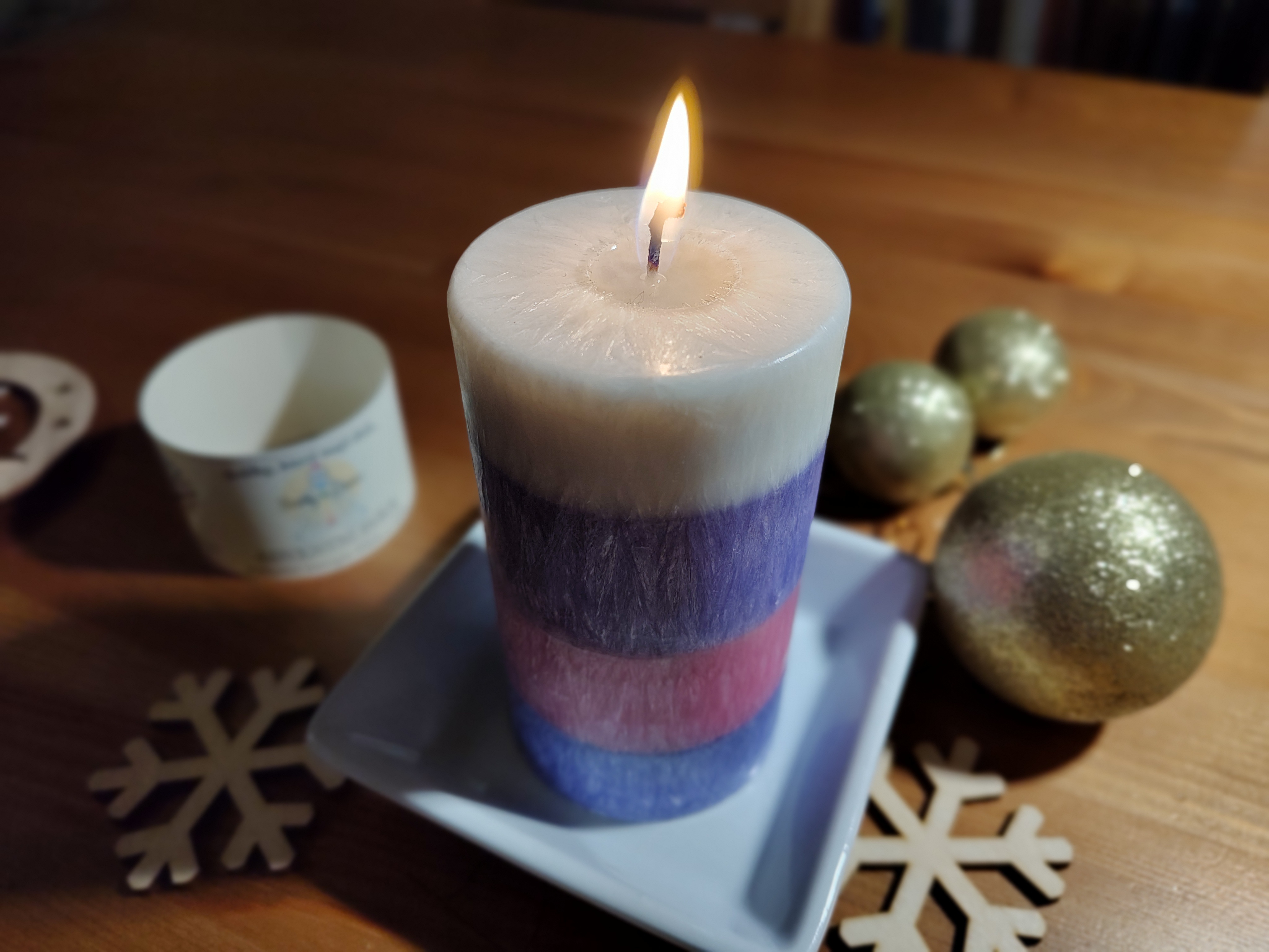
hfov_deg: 73.9
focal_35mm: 23
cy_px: 476
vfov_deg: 58.9
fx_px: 843
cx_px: 634
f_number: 1.8
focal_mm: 5.56
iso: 195
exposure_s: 1/50
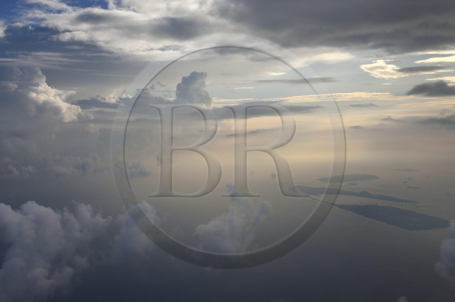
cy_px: 151
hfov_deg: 54.5
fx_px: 442
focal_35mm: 35
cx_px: 228
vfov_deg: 37.8
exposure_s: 1/1600
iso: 400
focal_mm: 35
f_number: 7.1
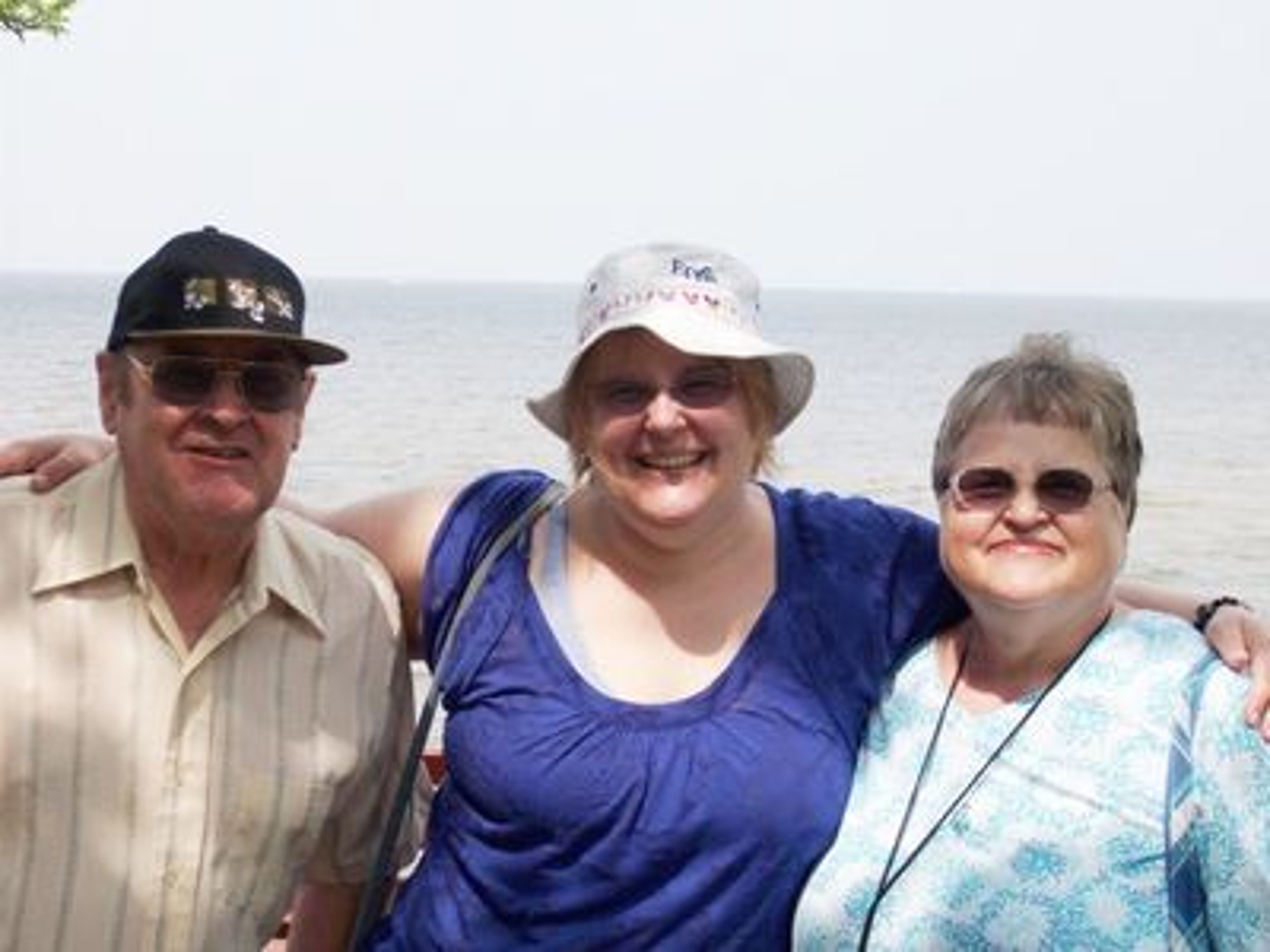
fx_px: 3742
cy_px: 476
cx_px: 635
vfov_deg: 14.5
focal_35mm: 102
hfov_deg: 19.3
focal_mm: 17.1
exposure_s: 1/330
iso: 64
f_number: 5.1
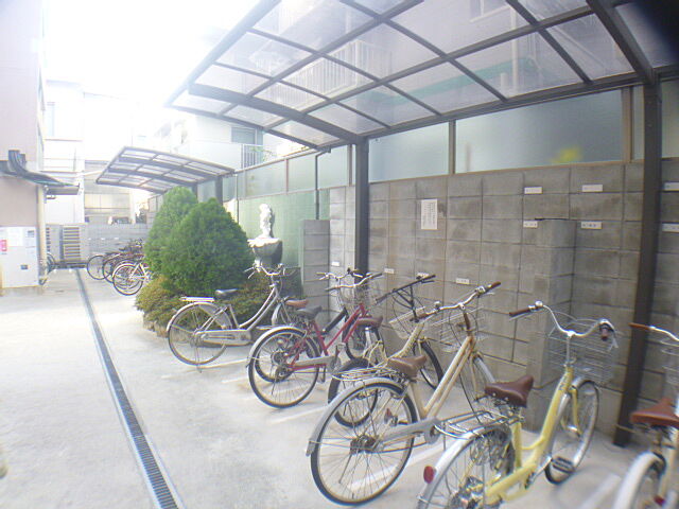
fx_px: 628
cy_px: 254
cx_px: 340
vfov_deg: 44.2
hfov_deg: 56.8
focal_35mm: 32
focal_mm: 5.7
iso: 160
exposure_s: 1/60
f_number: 2.9
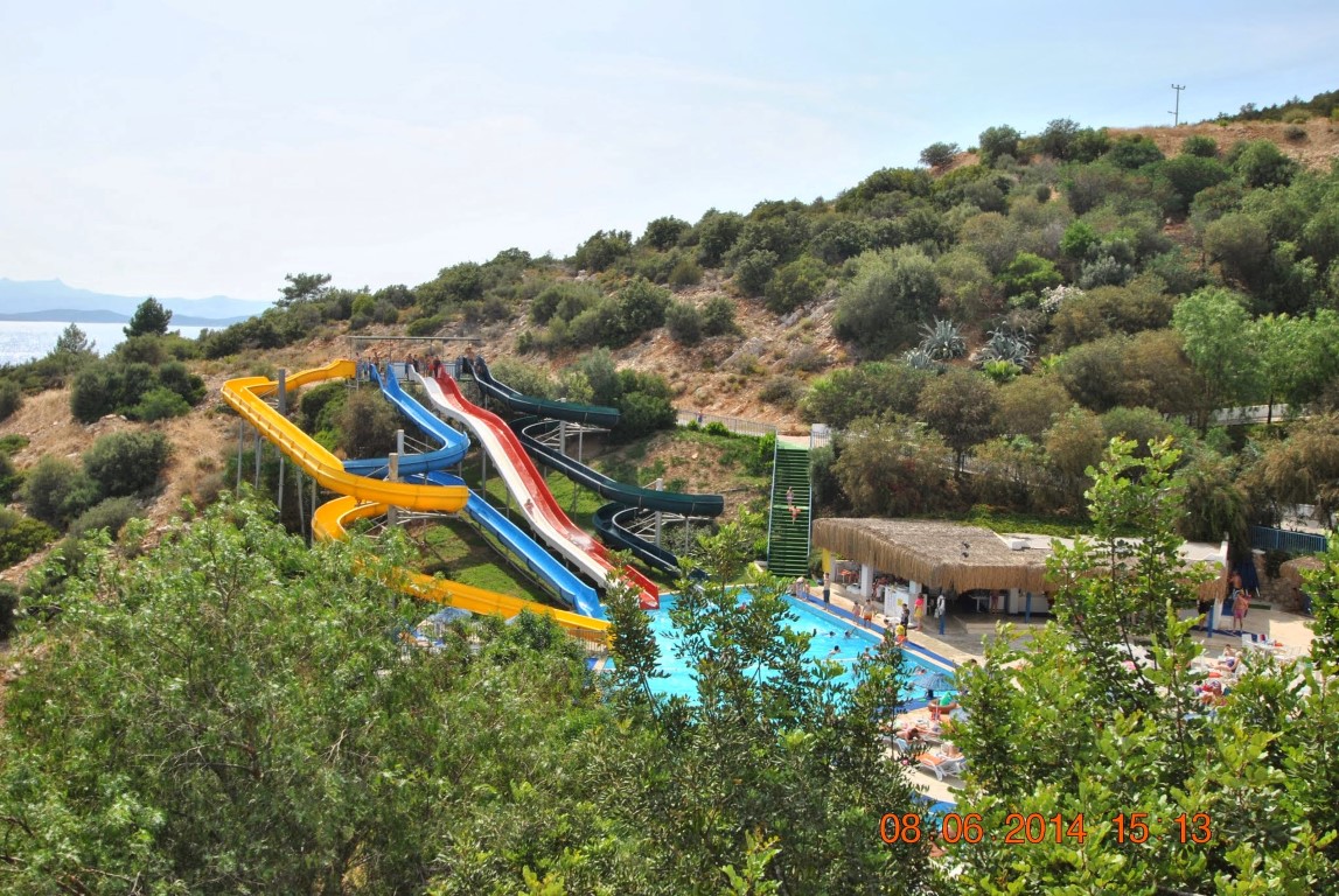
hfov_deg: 53.1
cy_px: 448
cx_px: 670
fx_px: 1341
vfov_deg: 37.0
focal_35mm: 36
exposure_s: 1/200
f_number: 10
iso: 100
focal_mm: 24
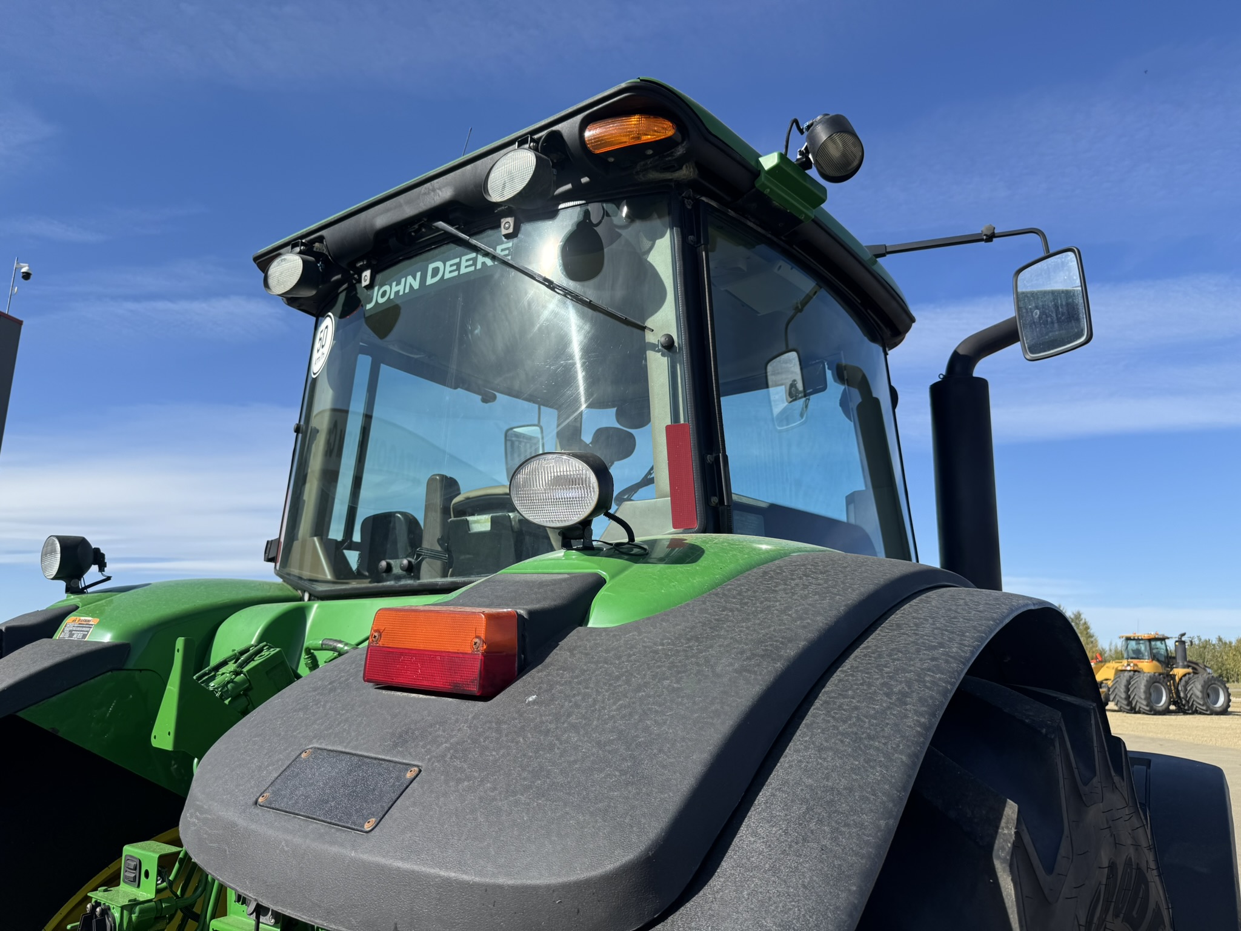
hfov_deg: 71.6
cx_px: 620
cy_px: 466
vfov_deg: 56.8
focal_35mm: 24
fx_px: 860
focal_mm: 6.76
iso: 80
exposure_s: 1/3413
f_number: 1.78
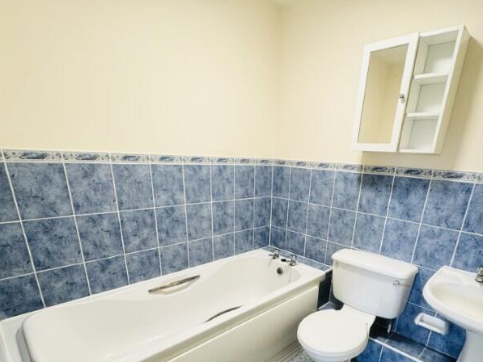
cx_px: 277
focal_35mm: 20
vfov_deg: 63.3
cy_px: 258
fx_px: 279
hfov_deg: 81.2
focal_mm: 2.22
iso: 160
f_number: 2.2
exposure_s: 1/50
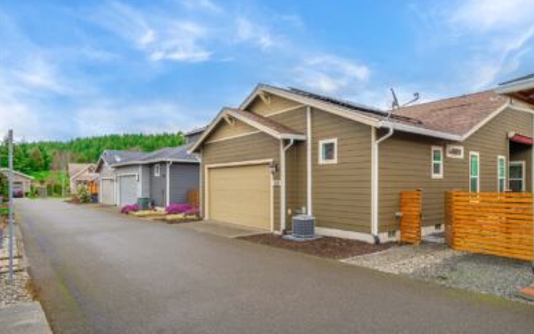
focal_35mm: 21
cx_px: 271
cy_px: 177
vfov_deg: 57.3
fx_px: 306
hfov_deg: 82.2
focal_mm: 20
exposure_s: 1/40
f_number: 7.1
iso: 100
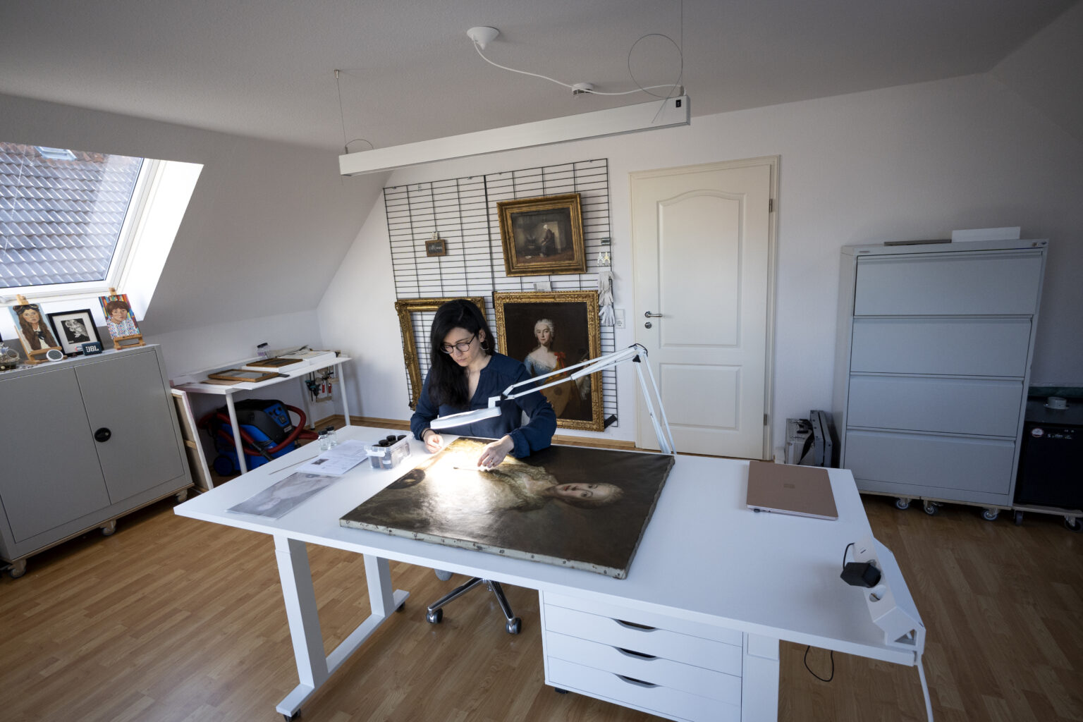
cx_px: 542
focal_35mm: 18
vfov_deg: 67.4
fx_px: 541
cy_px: 361
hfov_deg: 90.0
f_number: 3.5
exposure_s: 1/250
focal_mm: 12
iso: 400
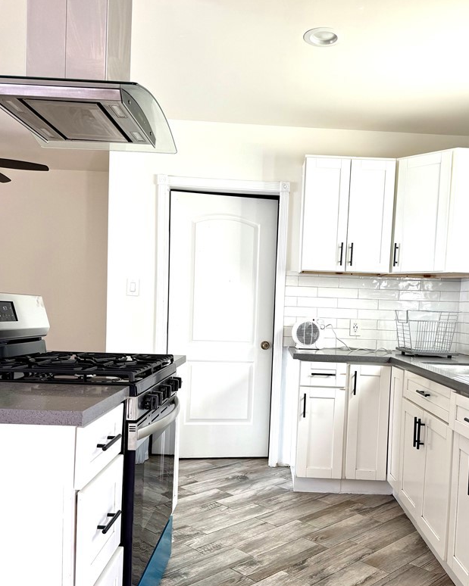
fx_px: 538
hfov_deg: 46.9
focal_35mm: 31
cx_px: 277
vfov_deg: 56.8
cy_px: 349
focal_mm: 6.76
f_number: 1.78
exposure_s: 1/121
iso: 80
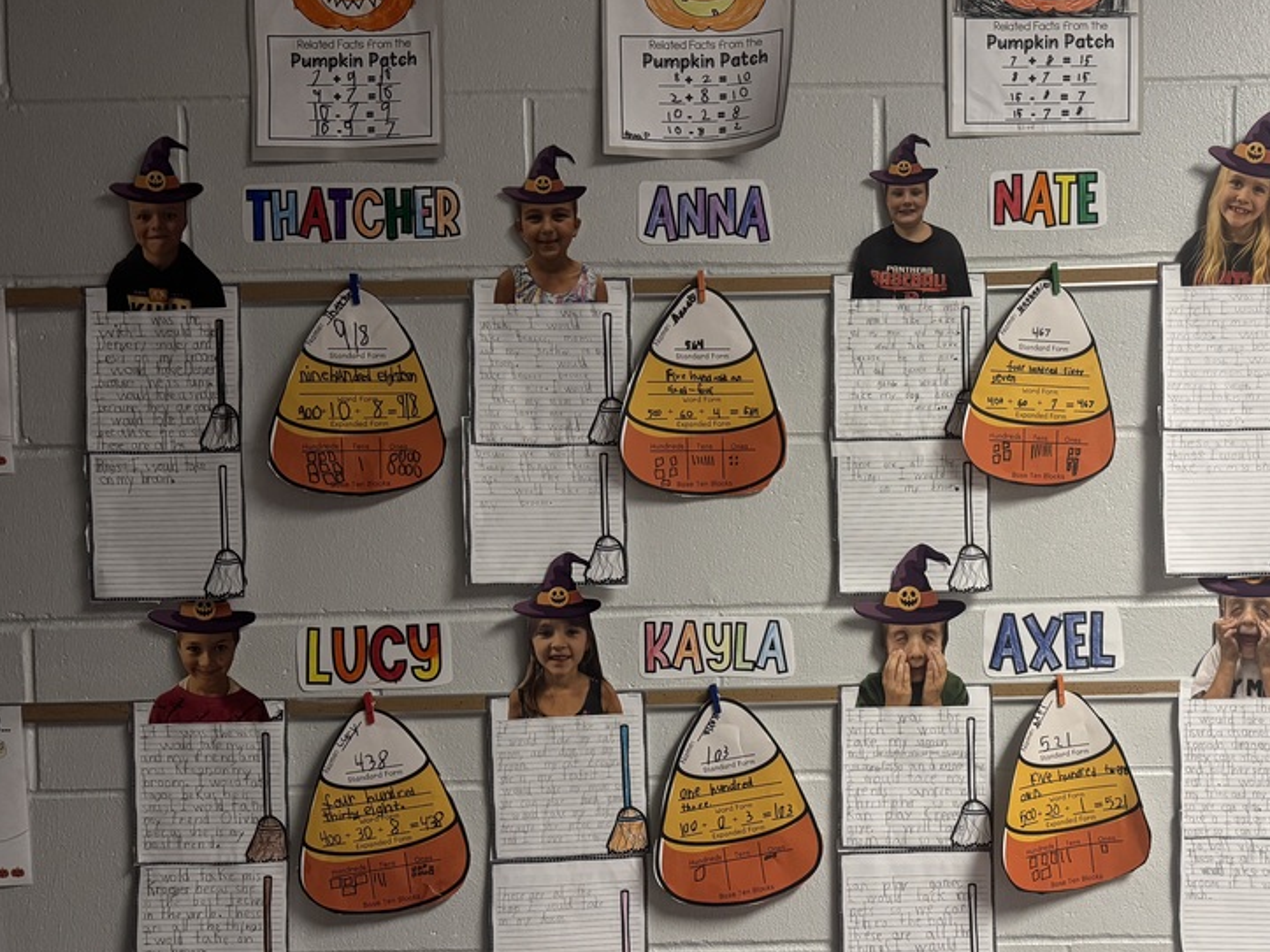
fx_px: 1247
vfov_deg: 41.6
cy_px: 569
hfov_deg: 52.8
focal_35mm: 34
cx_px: 859
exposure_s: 1/60
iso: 400
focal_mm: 6.76
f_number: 1.78
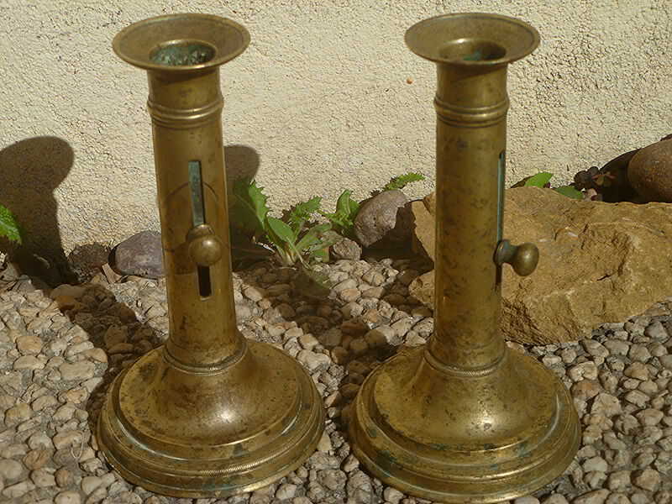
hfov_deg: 29.4
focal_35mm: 66
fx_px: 1281
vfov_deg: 22.3
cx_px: 336
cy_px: 252
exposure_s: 1/1300
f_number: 4.2
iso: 80
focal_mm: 11.7
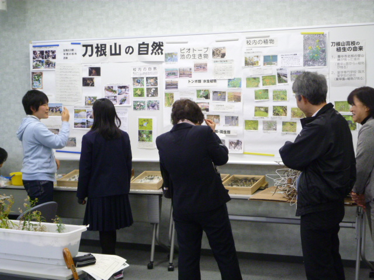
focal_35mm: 65
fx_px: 702
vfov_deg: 22.6
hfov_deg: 29.8
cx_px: 187
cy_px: 140
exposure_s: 1/30
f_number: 4.8
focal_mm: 11.6
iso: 400
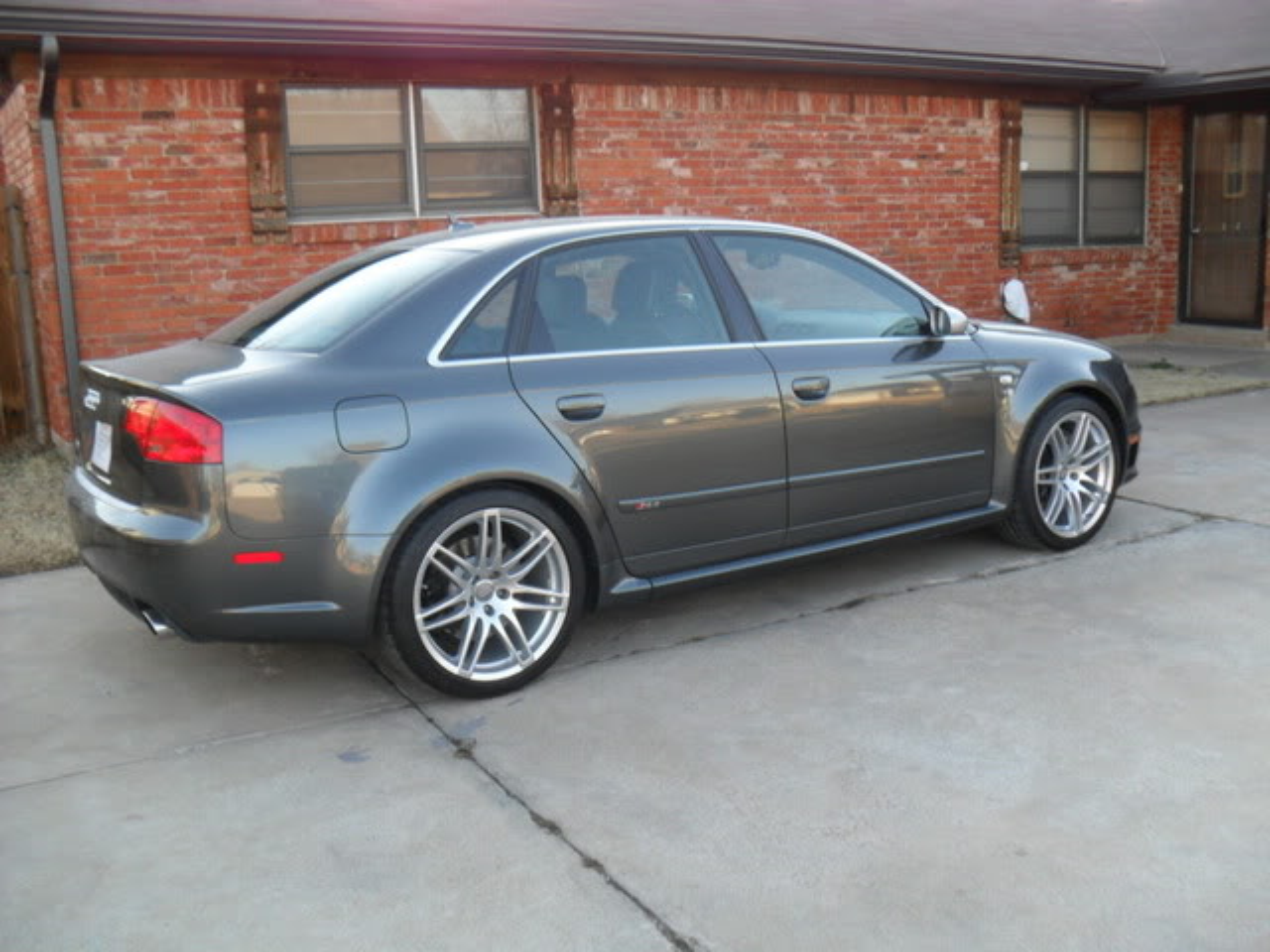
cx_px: 635
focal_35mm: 35
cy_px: 476
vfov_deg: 40.7
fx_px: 1284
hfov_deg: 52.6
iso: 80
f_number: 3
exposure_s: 1/125
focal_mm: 6.3
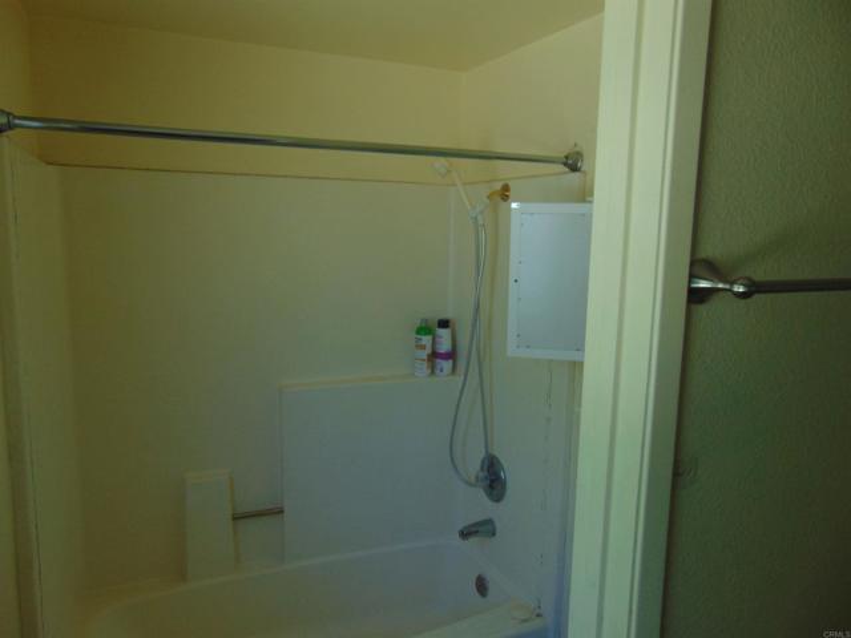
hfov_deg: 69.4
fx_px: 615
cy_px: 319
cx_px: 426
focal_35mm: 25
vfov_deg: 54.9
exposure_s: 1/50
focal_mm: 4.5
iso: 80
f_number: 3
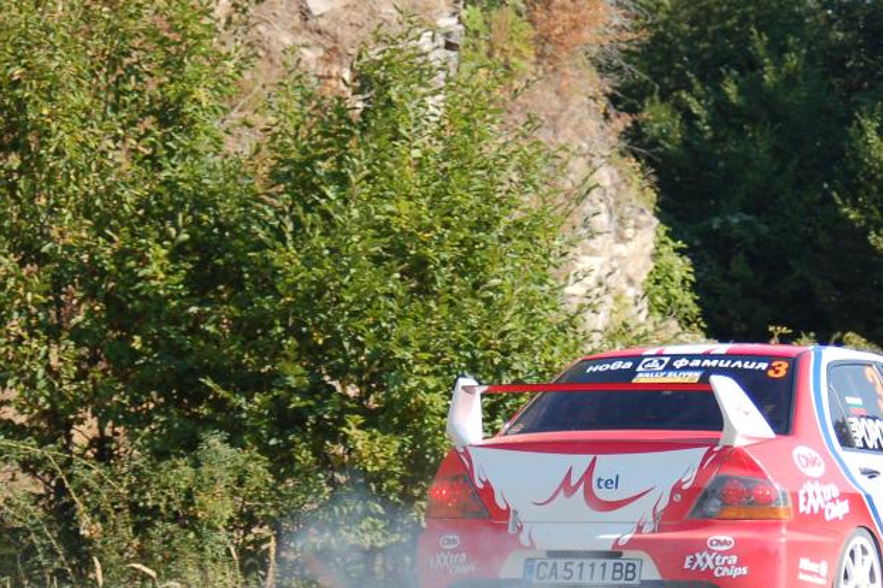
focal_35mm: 138
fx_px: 3384
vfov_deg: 9.9
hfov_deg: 14.8
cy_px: 437
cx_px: 641
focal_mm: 56
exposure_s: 1/1000
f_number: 4.8
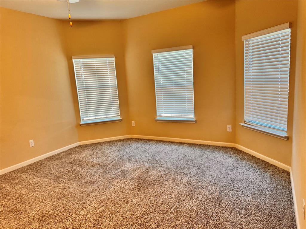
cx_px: 153
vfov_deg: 56.8
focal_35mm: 24
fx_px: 212
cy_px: 114
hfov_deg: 71.6
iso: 160
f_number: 1.78
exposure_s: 1/60
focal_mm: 6.76
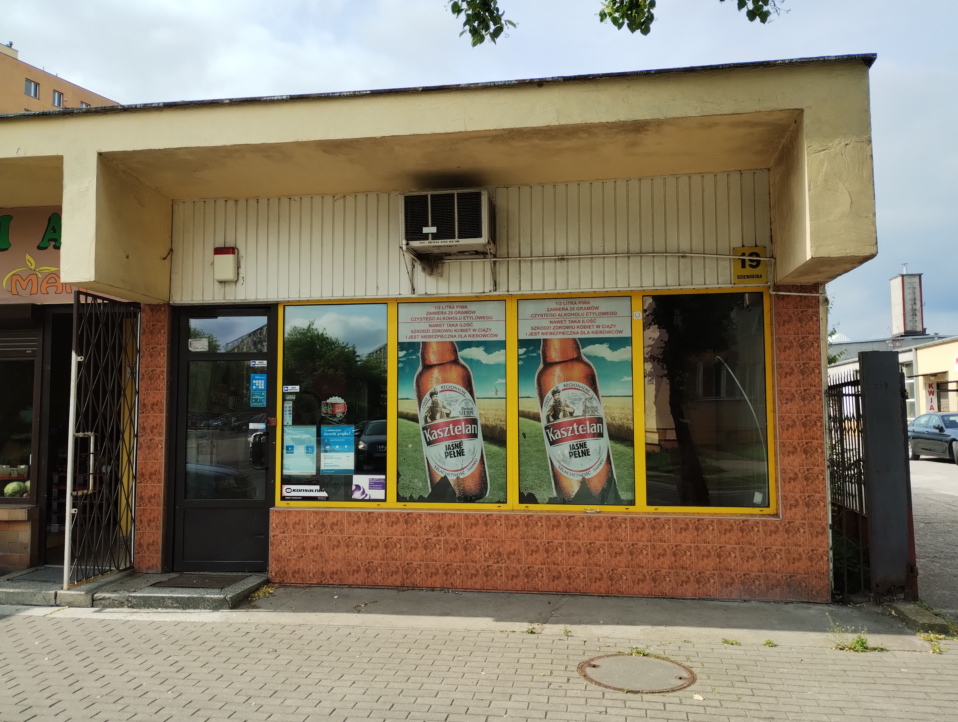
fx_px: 776
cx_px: 479
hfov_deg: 63.4
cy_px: 361
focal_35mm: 28
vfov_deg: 49.9
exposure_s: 1/632
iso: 100
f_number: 1.8
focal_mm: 4.27
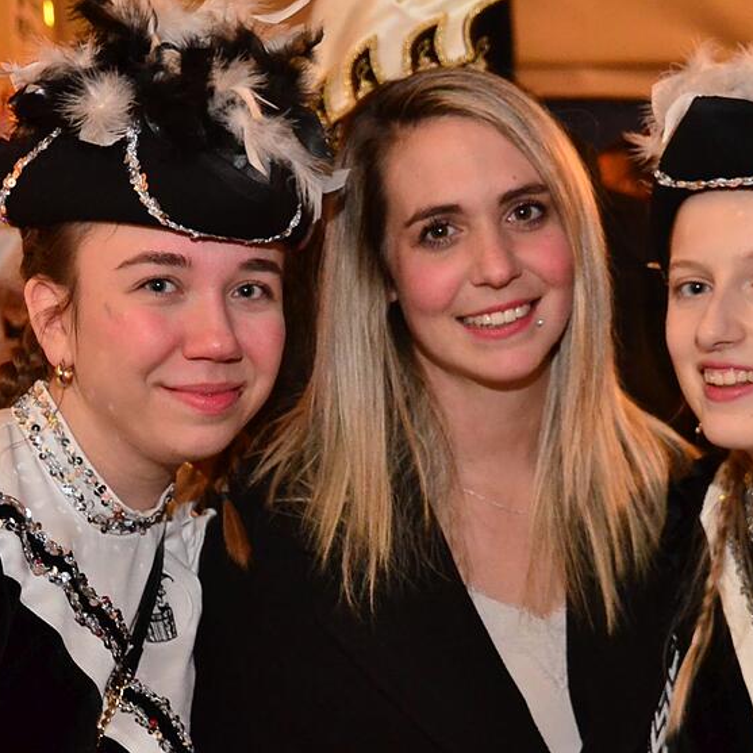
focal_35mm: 79
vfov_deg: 21.9
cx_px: 437
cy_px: 481
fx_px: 1944
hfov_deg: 21.9
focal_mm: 32
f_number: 5.6
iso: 3200
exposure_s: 1/20
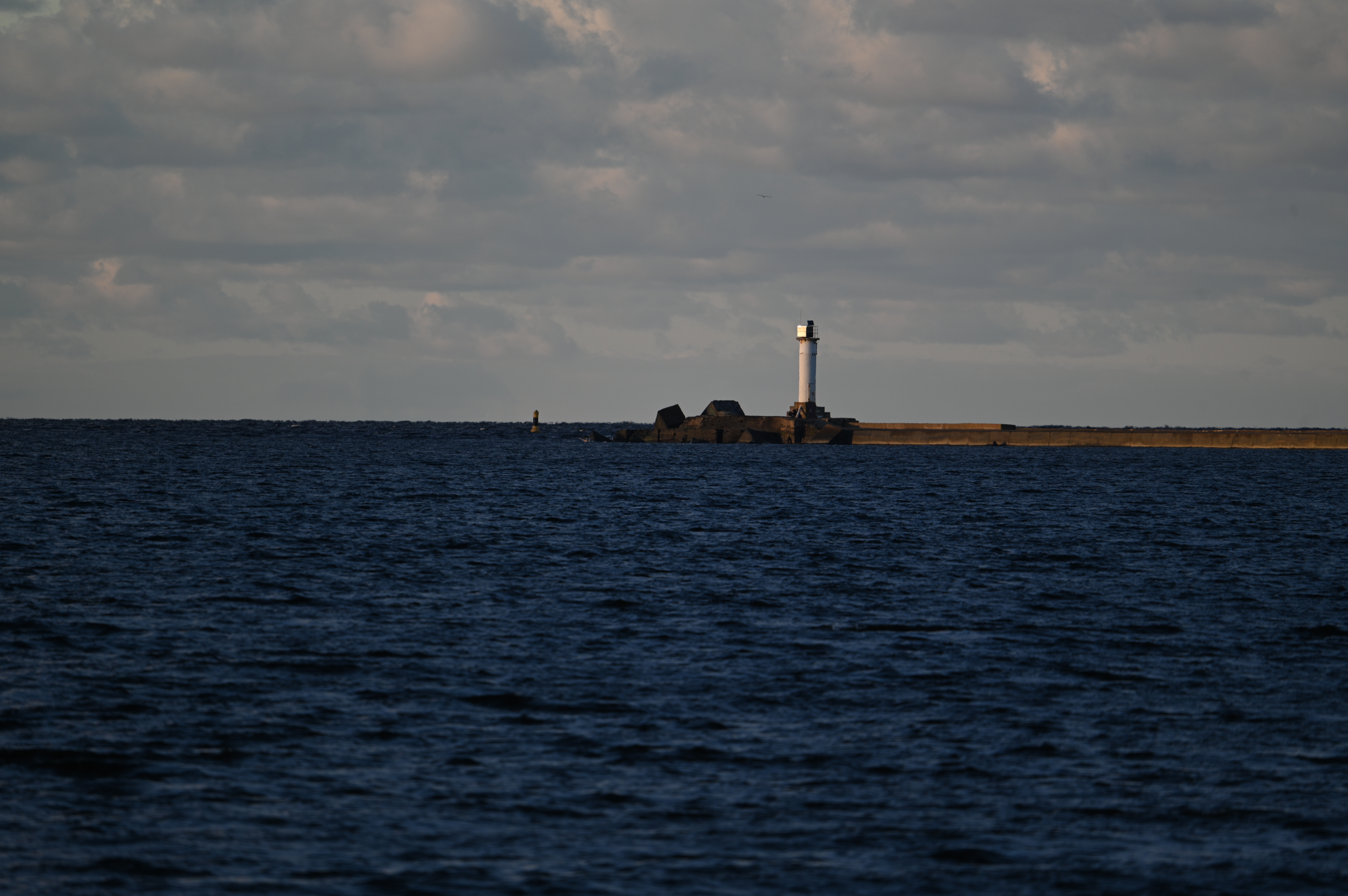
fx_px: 18709
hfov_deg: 4.1
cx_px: 674
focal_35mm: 500
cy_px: 448
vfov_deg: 2.7
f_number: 6.7
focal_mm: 500
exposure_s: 1/200
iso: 100
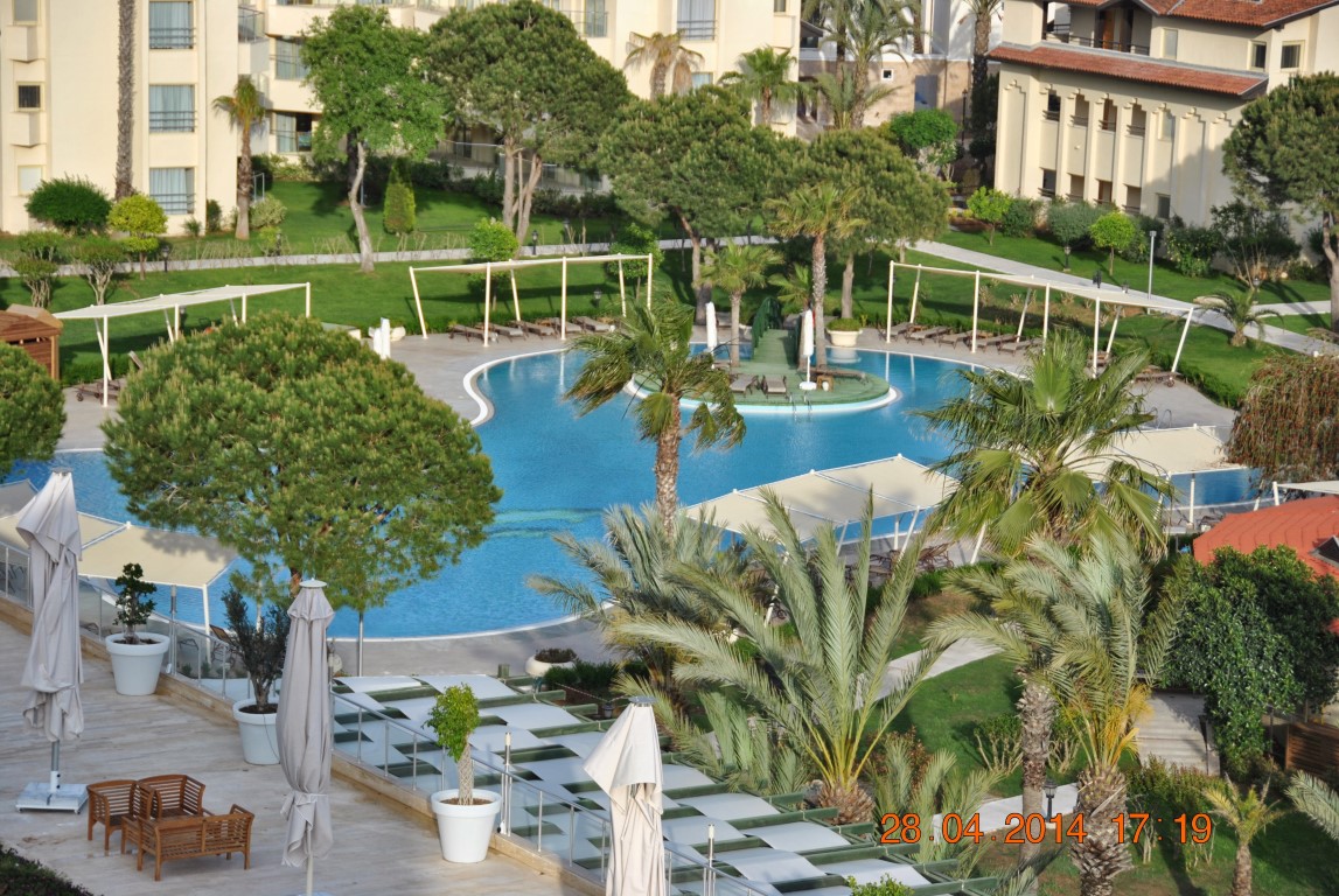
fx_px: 4469
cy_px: 448
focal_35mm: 120
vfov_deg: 11.5
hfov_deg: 17.0
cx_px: 670
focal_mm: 80
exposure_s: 1/500
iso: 110
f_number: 5.6
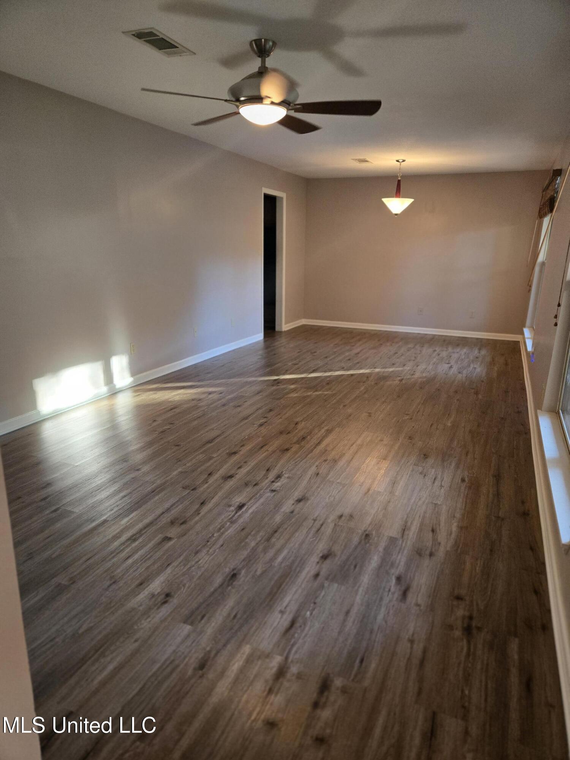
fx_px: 505
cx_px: 285
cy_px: 380
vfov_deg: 73.9
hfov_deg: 58.9
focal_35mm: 23
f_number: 1.8
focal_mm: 5.4
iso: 250
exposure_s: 1/120
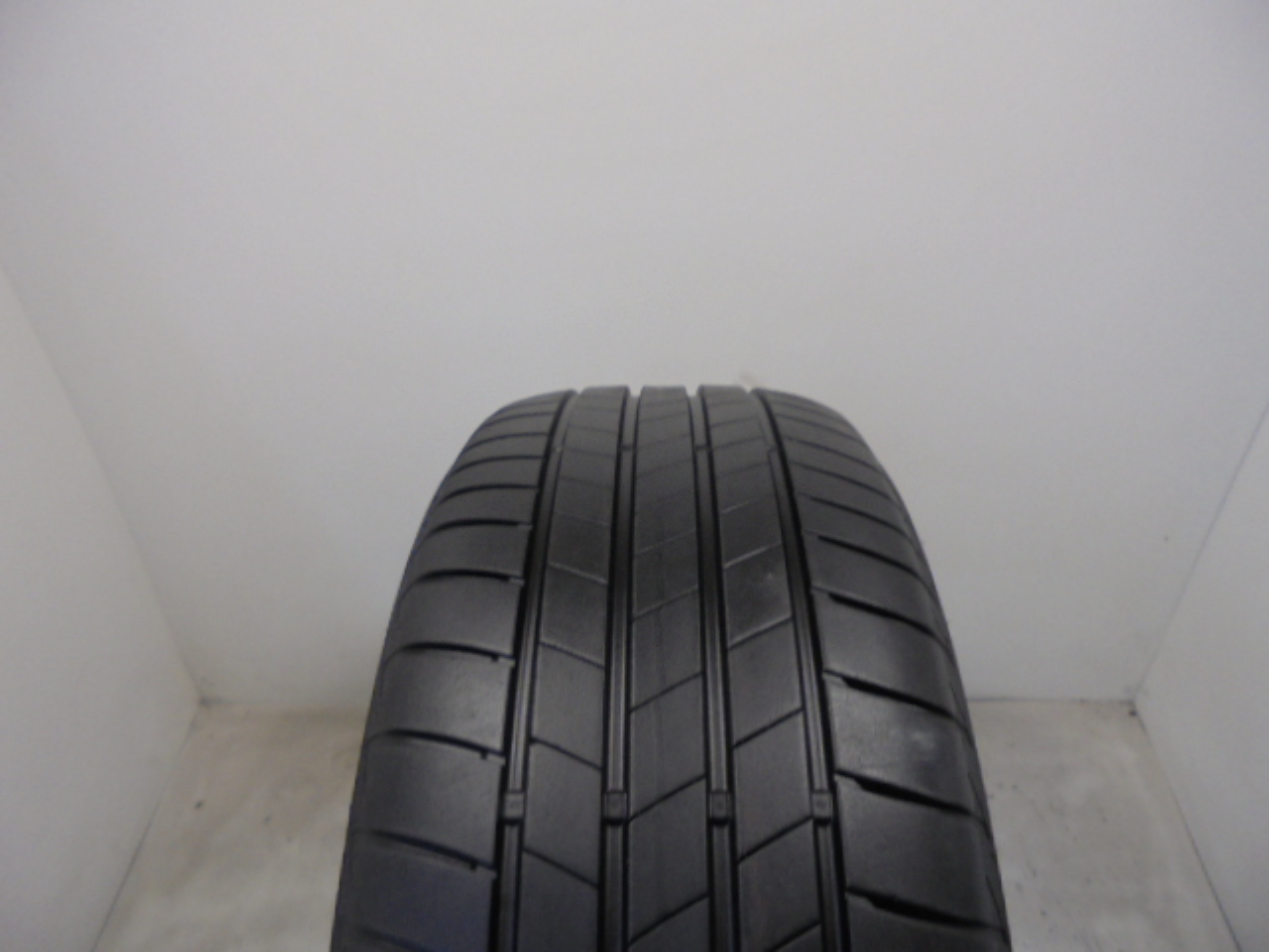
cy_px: 476
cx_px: 634
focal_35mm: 26
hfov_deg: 67.3
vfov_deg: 53.1
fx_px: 953
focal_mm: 4.6
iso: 100
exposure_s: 1/30
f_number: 3.5
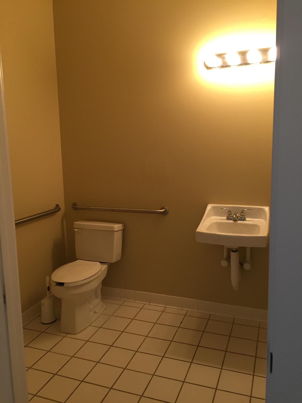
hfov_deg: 48.2
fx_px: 337
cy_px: 202
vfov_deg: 61.7
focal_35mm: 29
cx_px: 151
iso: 100
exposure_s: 1/30
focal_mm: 4.15
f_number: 2.2
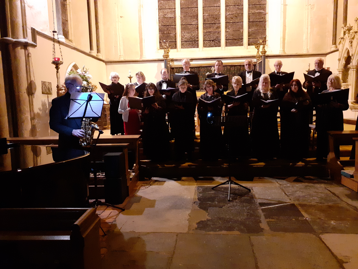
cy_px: 134
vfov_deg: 51.4
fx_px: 279
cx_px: 179
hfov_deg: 65.3
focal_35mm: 27
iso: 640
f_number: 1.9
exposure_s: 1/20
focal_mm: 3.6
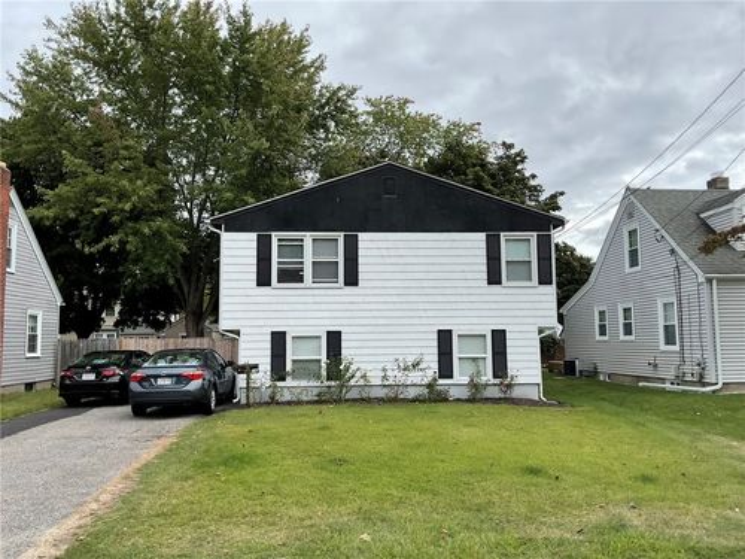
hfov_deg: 61.7
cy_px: 280
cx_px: 372
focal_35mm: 29
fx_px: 624
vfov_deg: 48.2
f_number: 1.8
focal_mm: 3
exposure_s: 1/1534
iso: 16
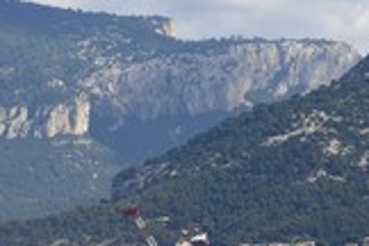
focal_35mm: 519
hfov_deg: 4.0
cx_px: 326
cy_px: 226
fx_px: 5319
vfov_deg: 2.6
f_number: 8
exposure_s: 1/640
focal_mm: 200
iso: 200
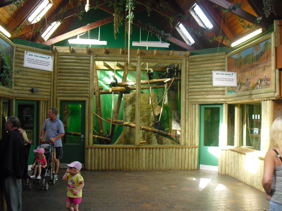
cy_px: 103
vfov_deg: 38.7
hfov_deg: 50.1
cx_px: 141
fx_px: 301
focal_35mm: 37
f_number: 3.1
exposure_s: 1/60
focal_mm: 6.3
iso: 400
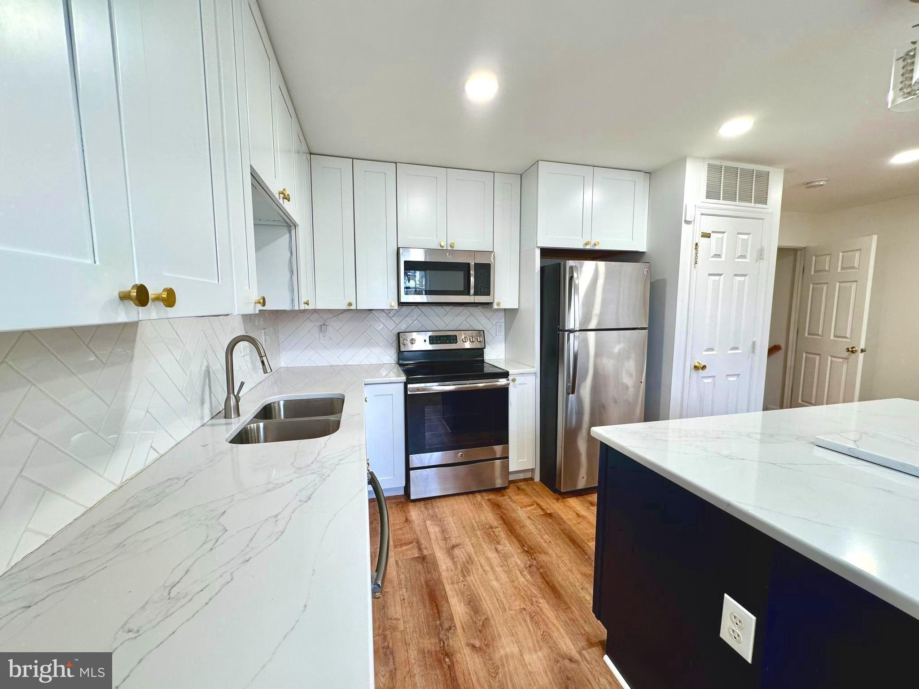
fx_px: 372
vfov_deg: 85.7
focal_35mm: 14
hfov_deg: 102.1
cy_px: 344
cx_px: 460
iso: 160
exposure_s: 1/120
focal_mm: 2.22
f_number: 2.2
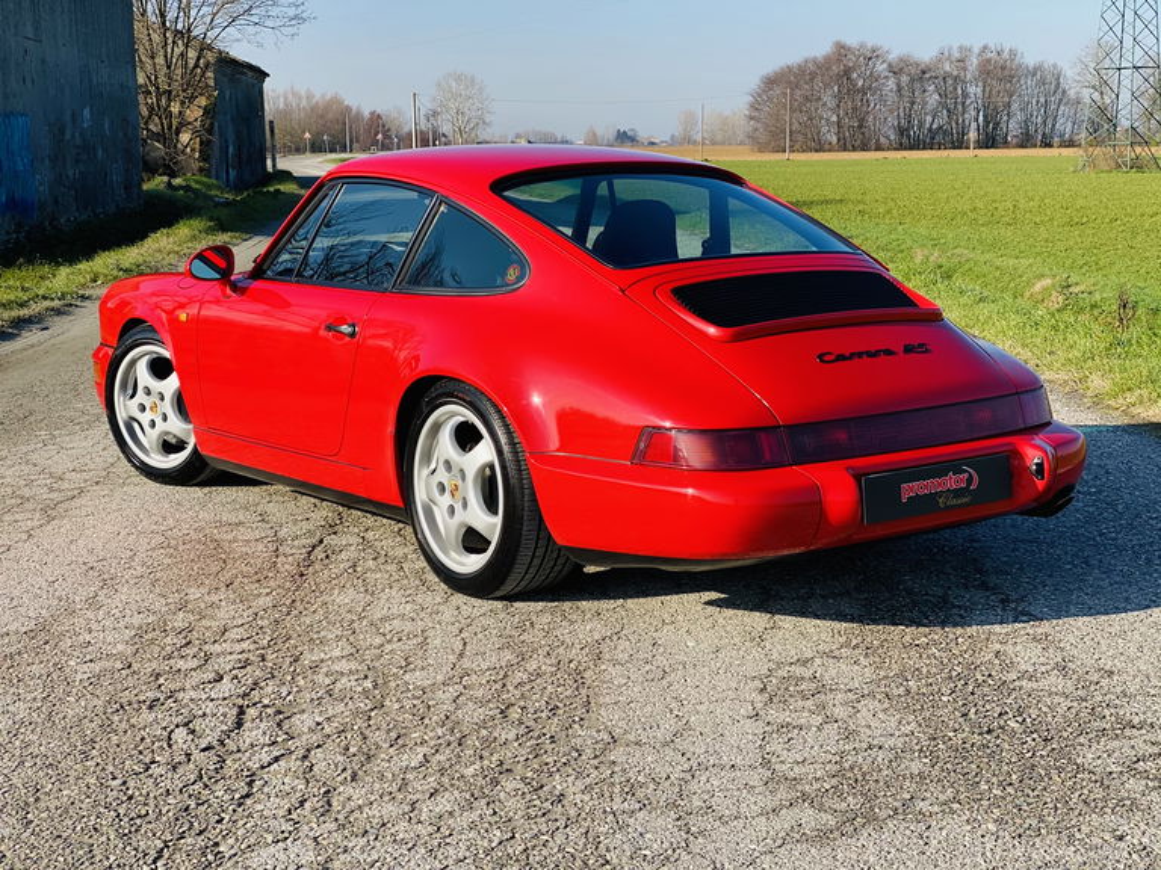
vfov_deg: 28.0
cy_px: 435
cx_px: 580
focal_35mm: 52
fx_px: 1744
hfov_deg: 36.8
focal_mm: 6
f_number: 2
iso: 20
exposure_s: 1/1295
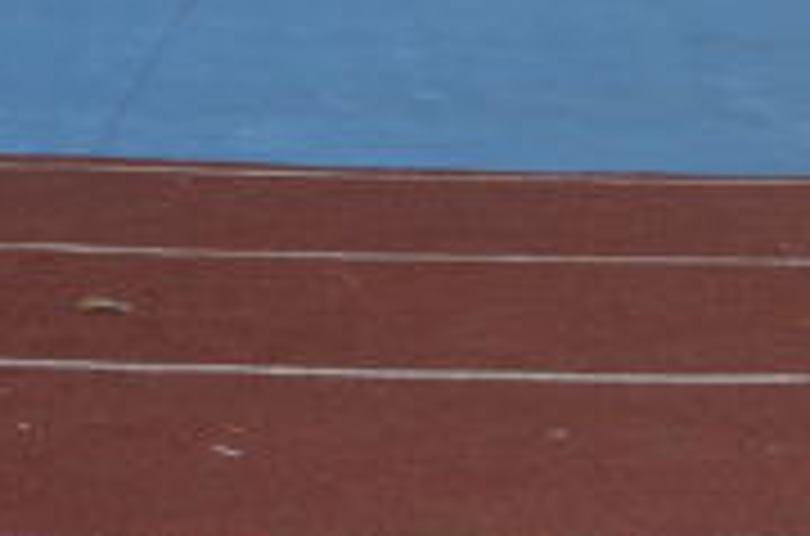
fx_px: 3591
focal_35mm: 160
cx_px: 270
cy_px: -399
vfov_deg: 8.2
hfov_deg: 12.9
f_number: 7.1
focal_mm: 24
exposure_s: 1/200
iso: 250
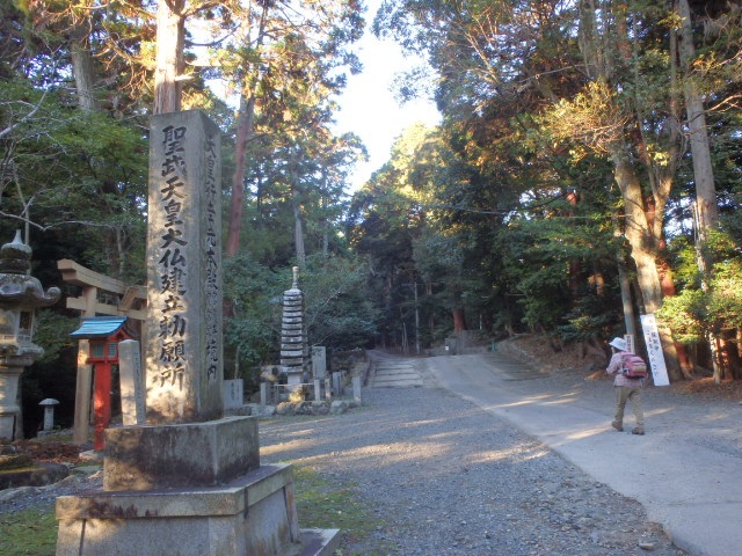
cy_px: 278
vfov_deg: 49.7
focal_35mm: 28
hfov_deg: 63.4
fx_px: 600
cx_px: 371
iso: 200
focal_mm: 5
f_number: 3.9
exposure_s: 1/60
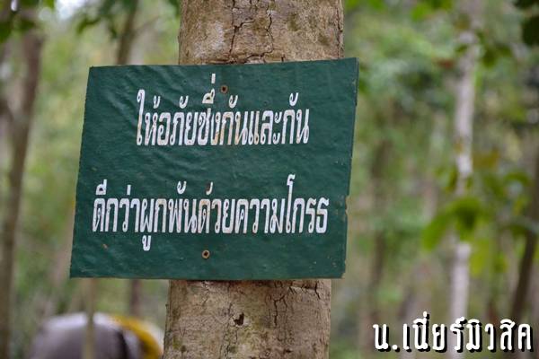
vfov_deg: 8.7
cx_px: 270
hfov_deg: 13.0
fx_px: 2358
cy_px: 180
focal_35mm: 158
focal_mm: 105
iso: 2200
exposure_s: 1/500
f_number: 5.6
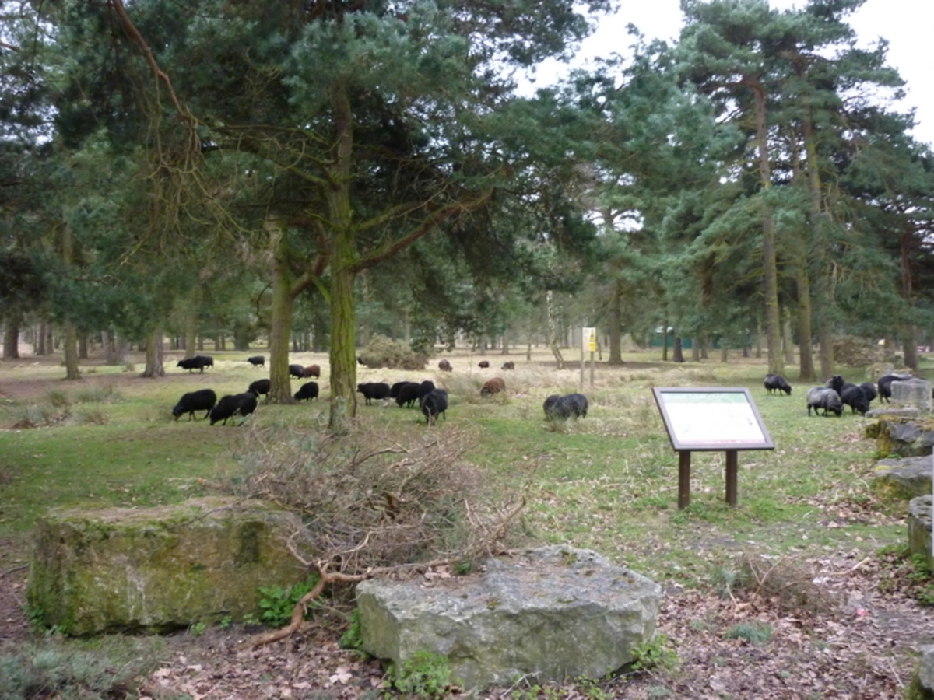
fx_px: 890
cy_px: 350
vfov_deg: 42.9
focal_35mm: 33
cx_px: 467
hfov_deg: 55.4
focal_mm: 5.5
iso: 320
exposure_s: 1/200
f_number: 2.8
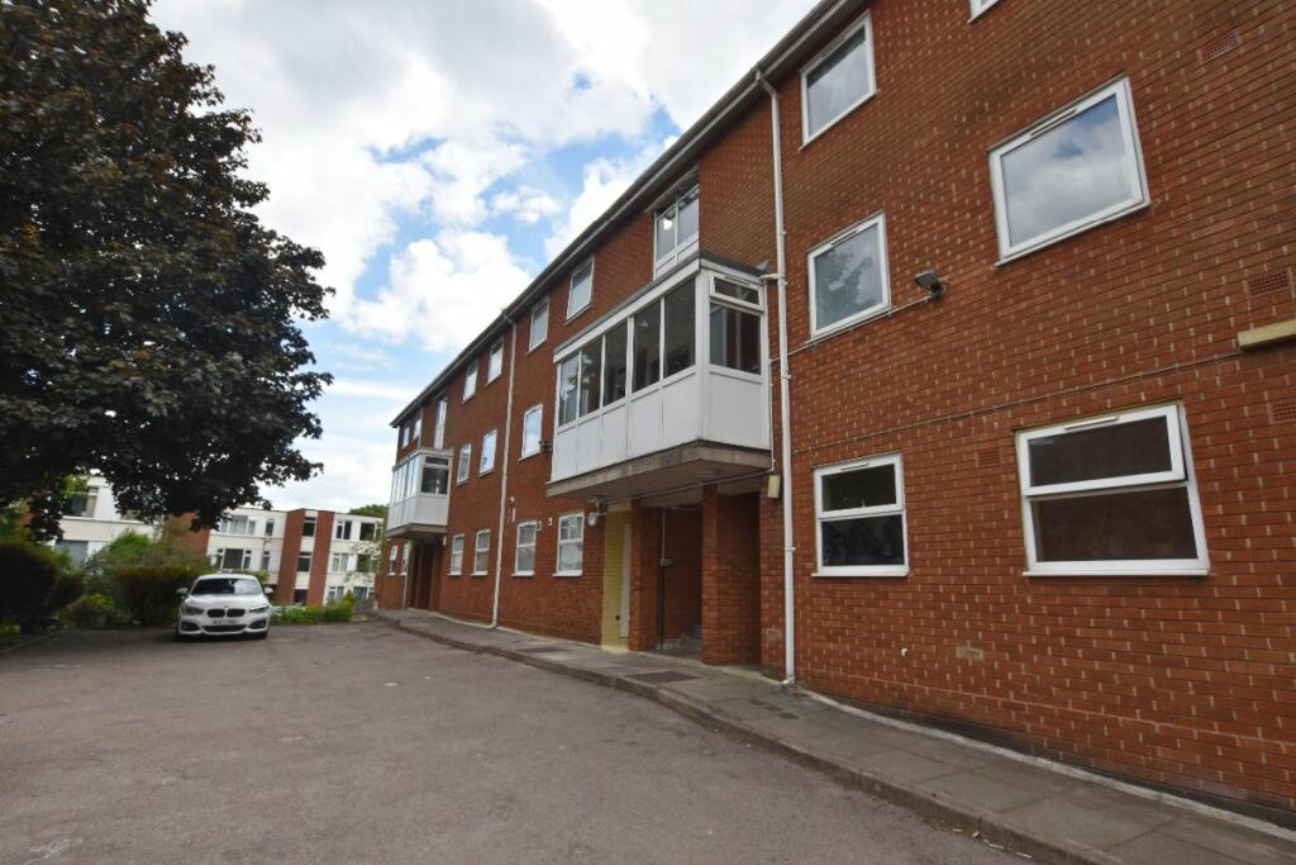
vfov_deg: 67.4
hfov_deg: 90.0
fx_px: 648
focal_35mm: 18
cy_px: 432
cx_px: 648
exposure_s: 1/320
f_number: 7.1
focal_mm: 12
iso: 200
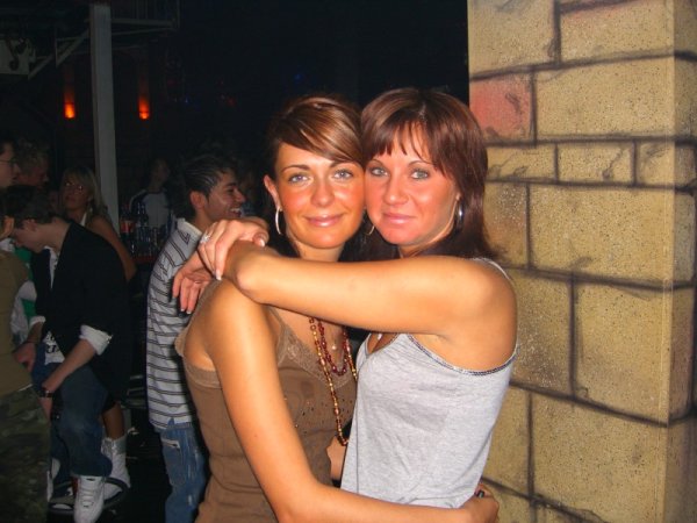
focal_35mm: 38
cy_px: 262
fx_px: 765
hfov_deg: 49.0
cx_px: 348
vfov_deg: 37.7
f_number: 2.8
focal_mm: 7.9
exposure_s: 1/60
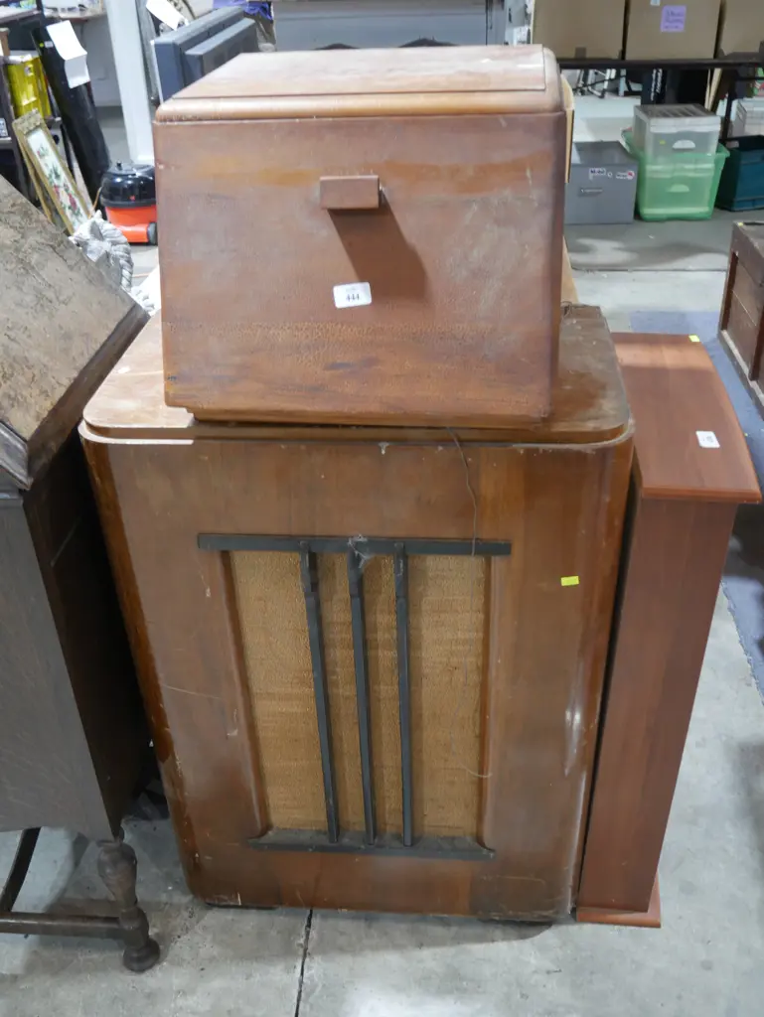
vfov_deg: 56.8
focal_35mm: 32
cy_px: 508
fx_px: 941
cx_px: 382
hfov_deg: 44.2
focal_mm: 16
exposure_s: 1/60
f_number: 3.6
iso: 1000
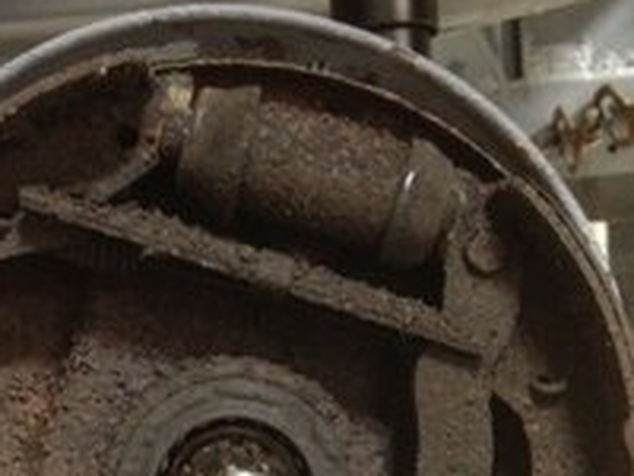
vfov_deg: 20.4
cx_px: 244
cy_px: 466
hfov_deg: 27.7
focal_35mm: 70
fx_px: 1282
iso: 640
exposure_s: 1/15
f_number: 2.4
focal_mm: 4.28
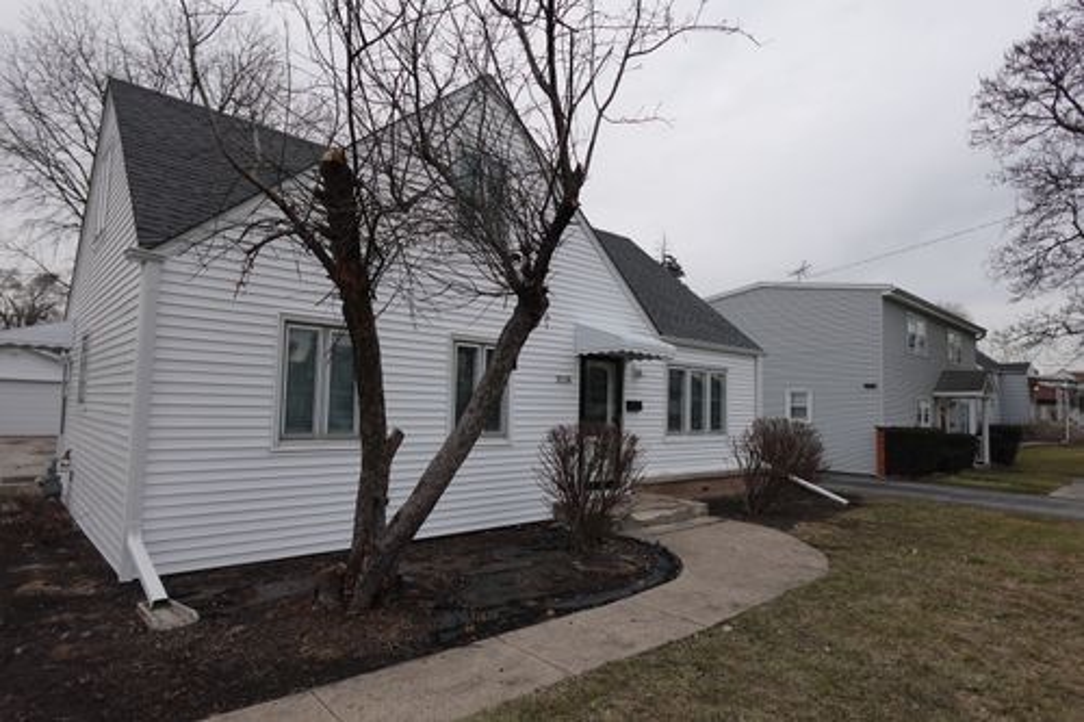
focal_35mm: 20
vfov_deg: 61.9
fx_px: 602
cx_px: 542
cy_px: 361
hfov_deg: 84.0
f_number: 2
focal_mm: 7.6
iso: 125
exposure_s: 1/640
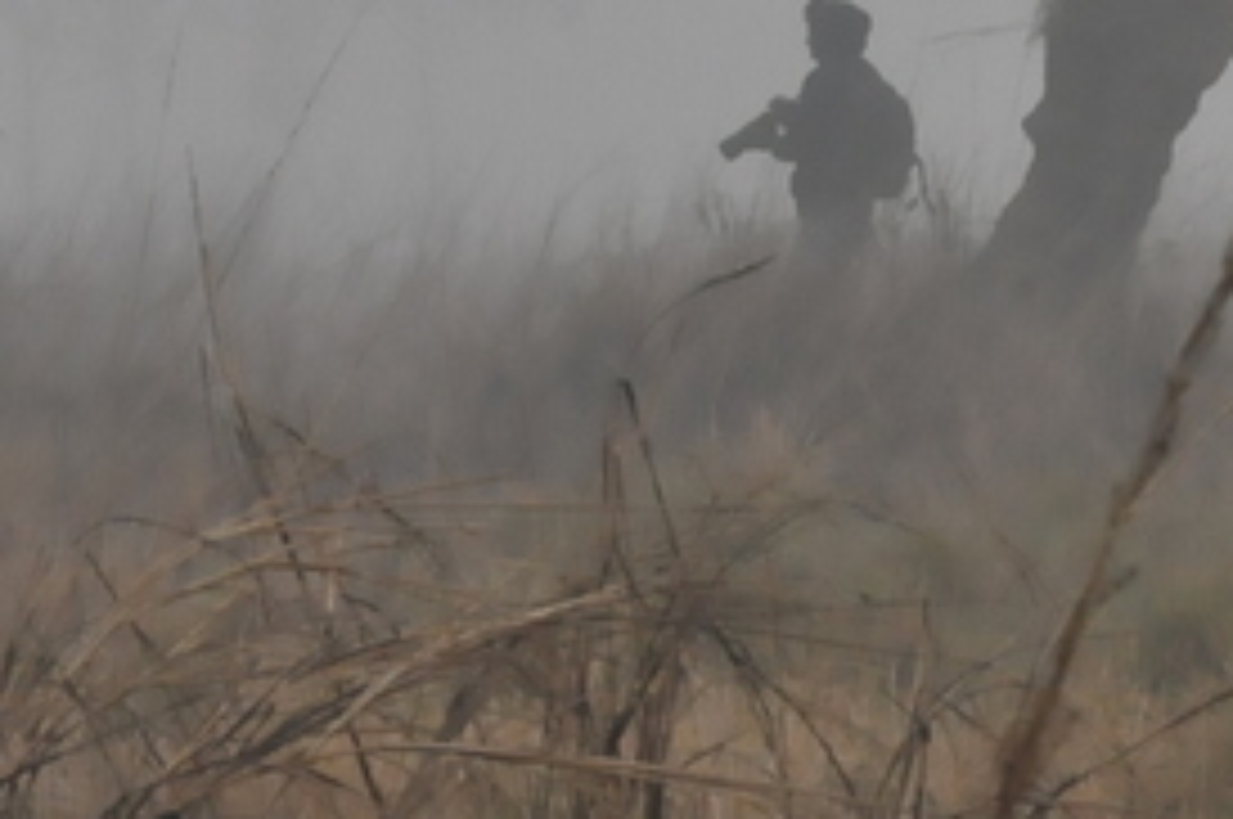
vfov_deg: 4.4
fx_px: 10502
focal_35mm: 307
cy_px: -279
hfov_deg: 6.7
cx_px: 1512
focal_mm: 70
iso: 2200
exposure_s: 1/320
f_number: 22
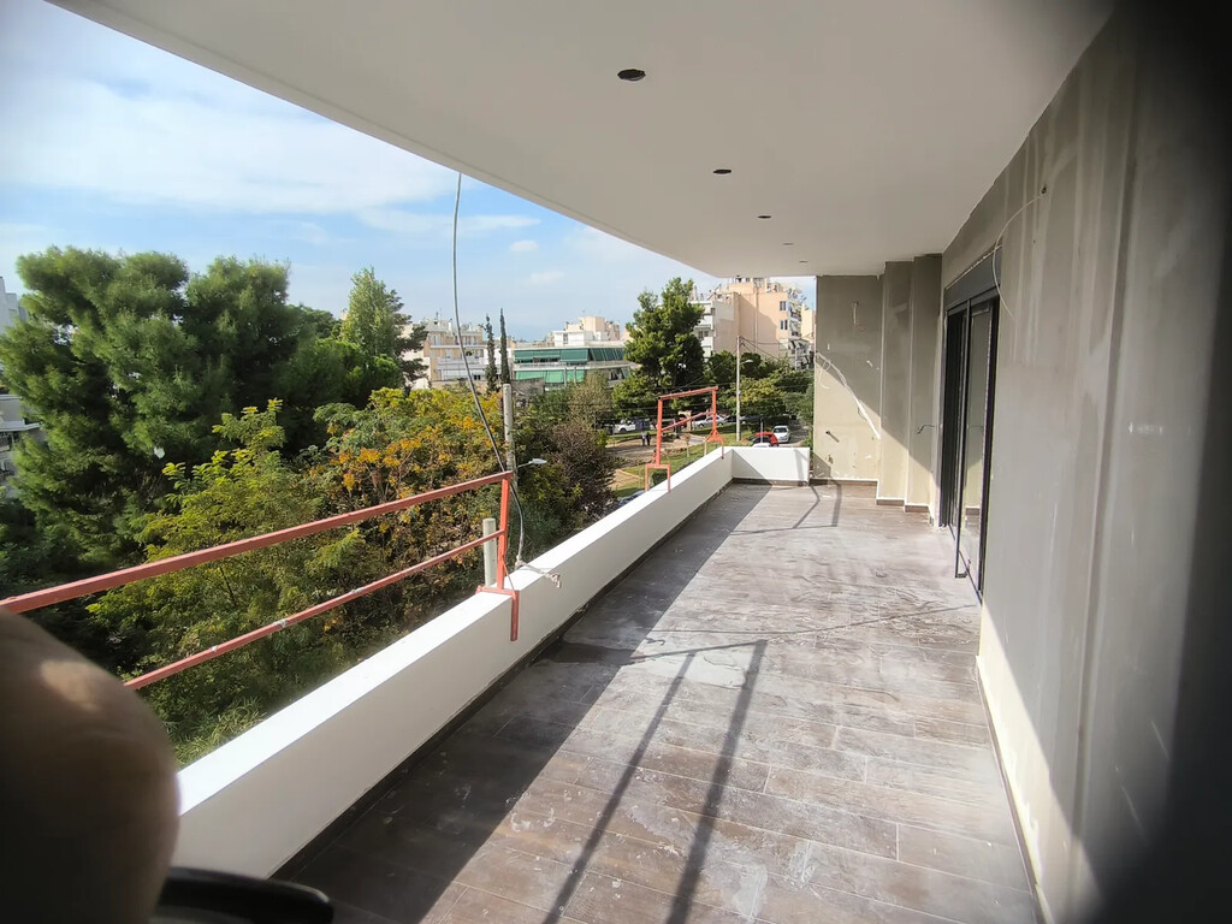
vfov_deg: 66.0
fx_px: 712
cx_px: 616
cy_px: 462
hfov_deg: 81.7
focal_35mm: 20
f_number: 2.2
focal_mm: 1.91
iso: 50
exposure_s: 1/627
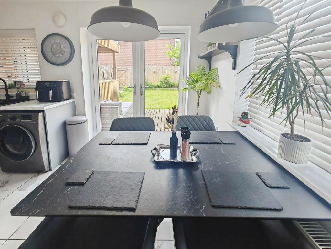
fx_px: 124
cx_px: 166
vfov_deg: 90.0
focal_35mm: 13
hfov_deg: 106.2
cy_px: 124
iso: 160
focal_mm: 1.82
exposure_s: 1/50
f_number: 2
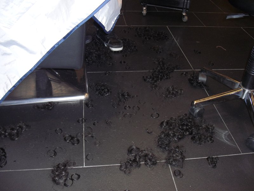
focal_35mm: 38
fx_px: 279
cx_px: 127
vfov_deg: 37.7
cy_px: 96
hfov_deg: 49.0
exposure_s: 1/60
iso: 200
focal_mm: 6.2
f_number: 2.8
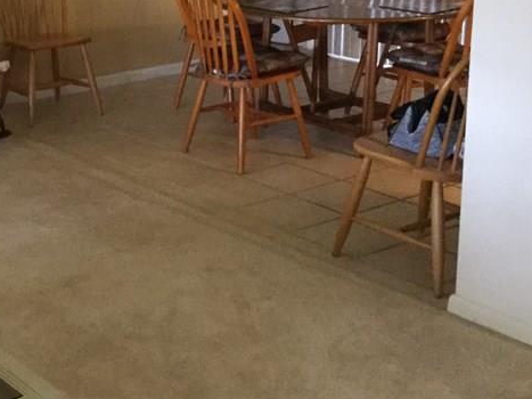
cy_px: 51
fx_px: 1045
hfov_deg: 27.4
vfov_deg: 21.2
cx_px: 42
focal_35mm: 68
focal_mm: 3.3
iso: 200
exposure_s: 1/20
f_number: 2.4
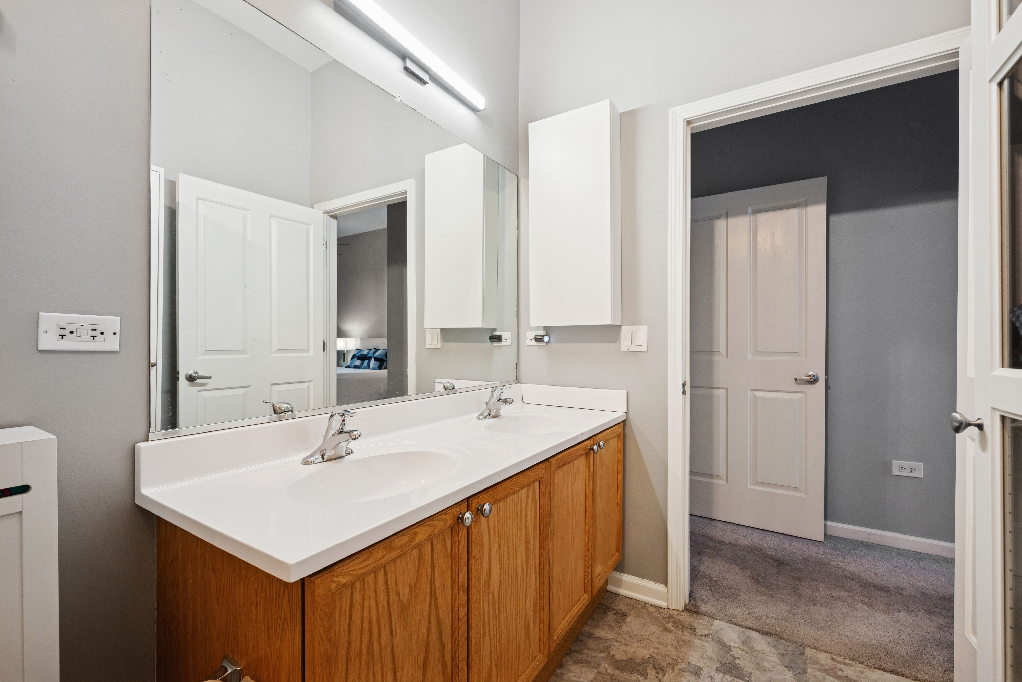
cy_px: 341
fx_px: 440
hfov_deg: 98.5
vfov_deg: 75.5
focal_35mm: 16
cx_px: 511
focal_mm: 15.5
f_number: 8
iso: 400
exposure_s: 1/30
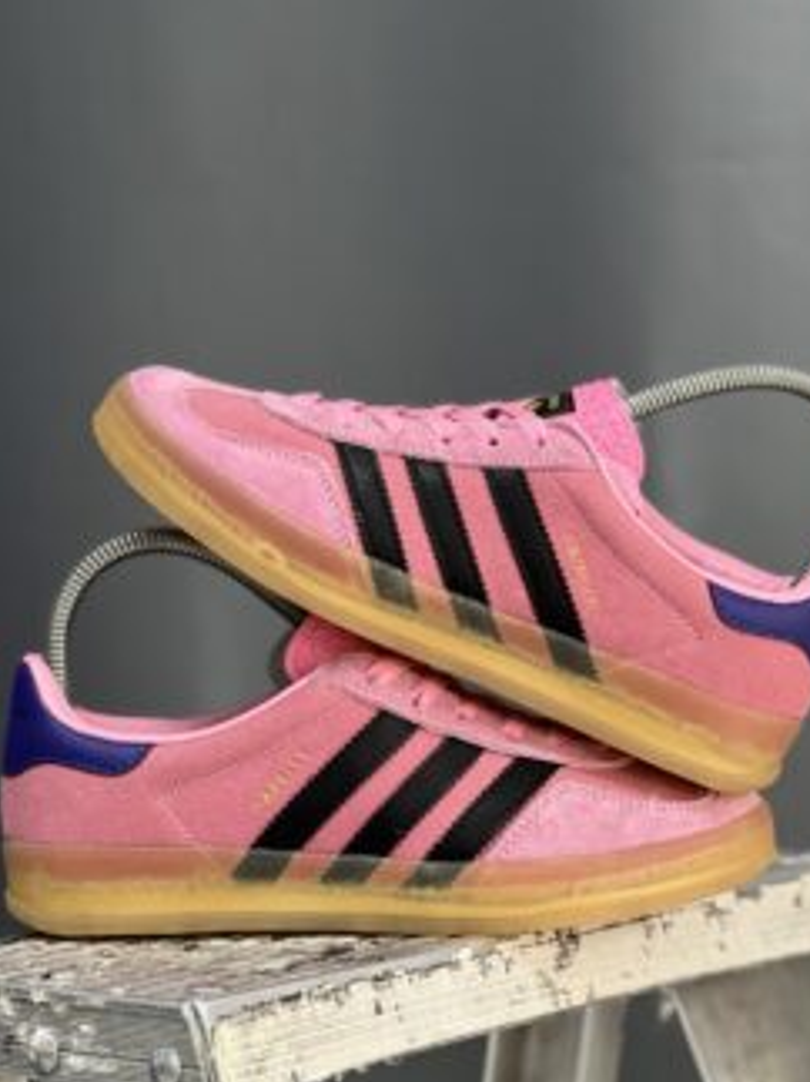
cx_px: 432
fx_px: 3216
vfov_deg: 19.0
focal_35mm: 103
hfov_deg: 14.4
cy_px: 693
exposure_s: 1/40
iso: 250
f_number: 2.8
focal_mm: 9
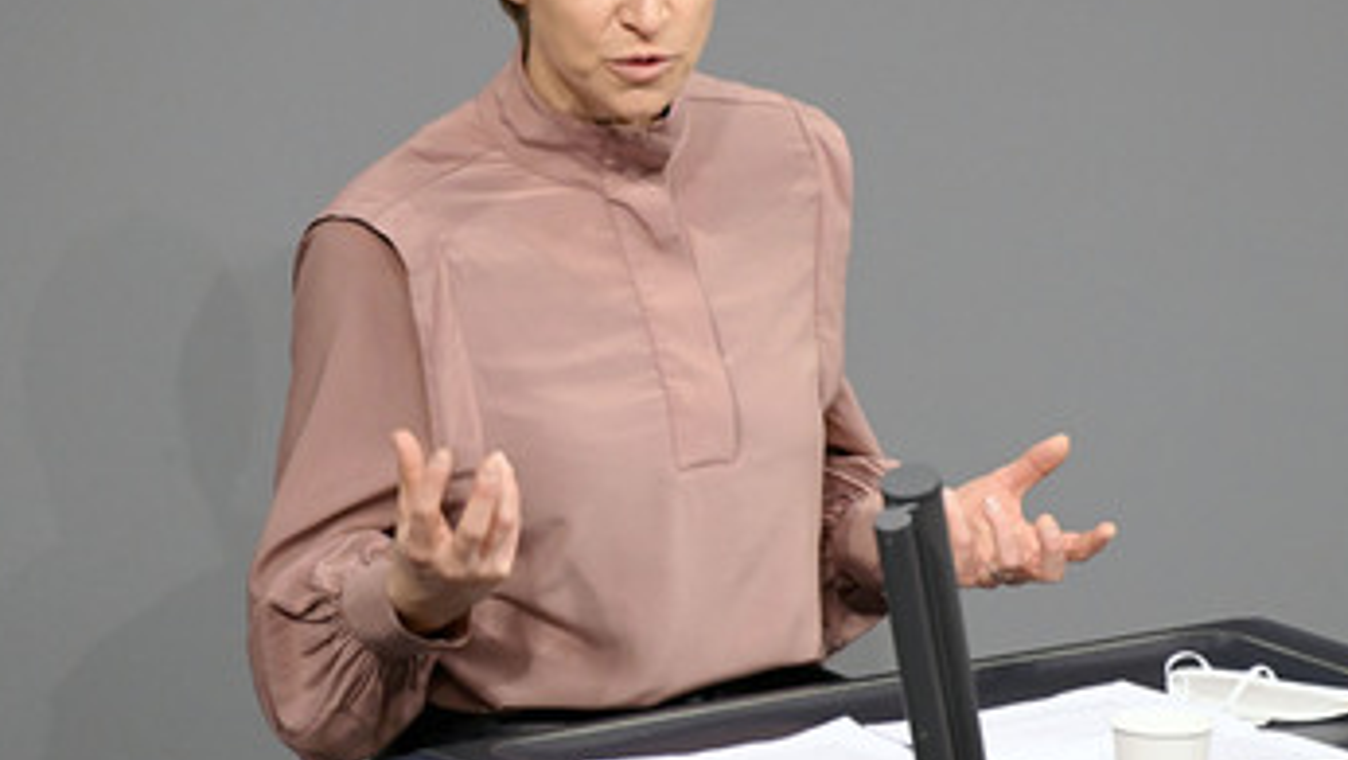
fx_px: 21957
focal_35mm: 614
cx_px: 695
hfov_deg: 3.5
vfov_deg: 2.0
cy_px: 273
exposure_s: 1/250
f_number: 5.6
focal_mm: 450
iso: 8000
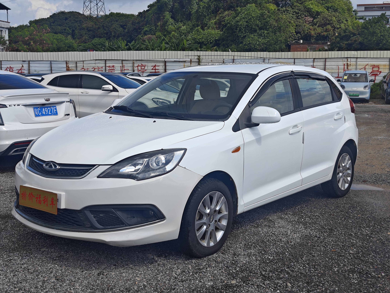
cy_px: 146
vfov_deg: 31.5
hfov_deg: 41.2
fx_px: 518
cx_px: 195
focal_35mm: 46
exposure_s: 1/2315
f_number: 1.9
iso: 50
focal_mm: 8.7
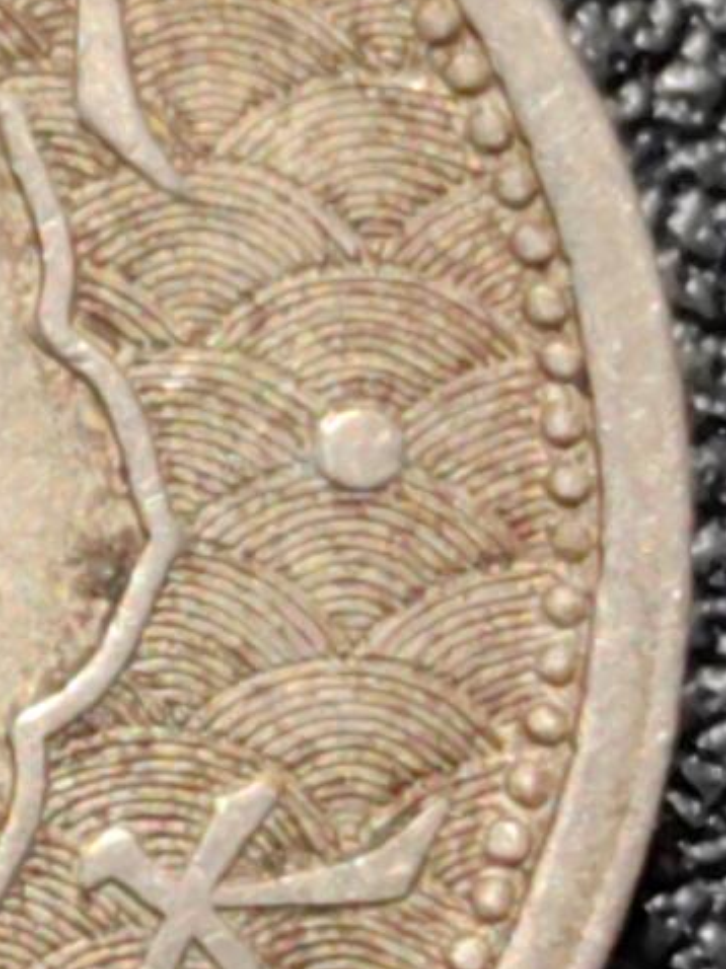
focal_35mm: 309
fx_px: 8649
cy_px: 549
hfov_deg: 4.8
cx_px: -533
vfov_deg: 6.4
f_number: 2
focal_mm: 5.75
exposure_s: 1/100
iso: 100
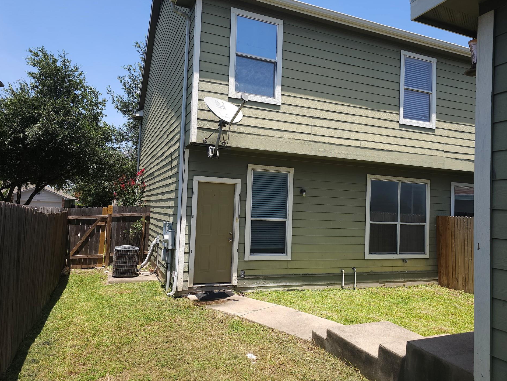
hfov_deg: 69.4
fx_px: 366
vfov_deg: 54.9
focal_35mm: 25
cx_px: 257
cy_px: 191
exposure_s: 1/331
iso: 10
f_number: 1.7
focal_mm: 6.3
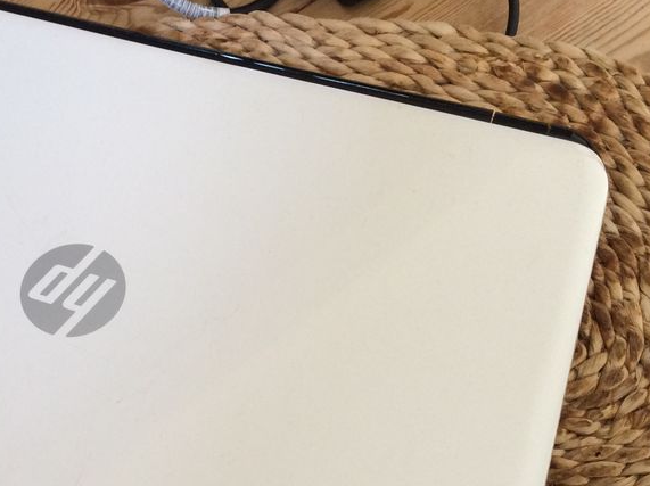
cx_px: 173
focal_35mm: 56
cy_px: 310
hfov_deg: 33.8
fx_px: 1050
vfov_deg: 26.0
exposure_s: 1/25
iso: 80
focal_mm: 3.3
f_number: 2.4
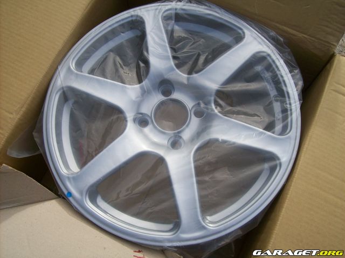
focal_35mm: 36
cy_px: 129
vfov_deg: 39.7
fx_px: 359
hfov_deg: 51.4
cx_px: 172
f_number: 4.8
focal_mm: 6
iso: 80
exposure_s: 1/349
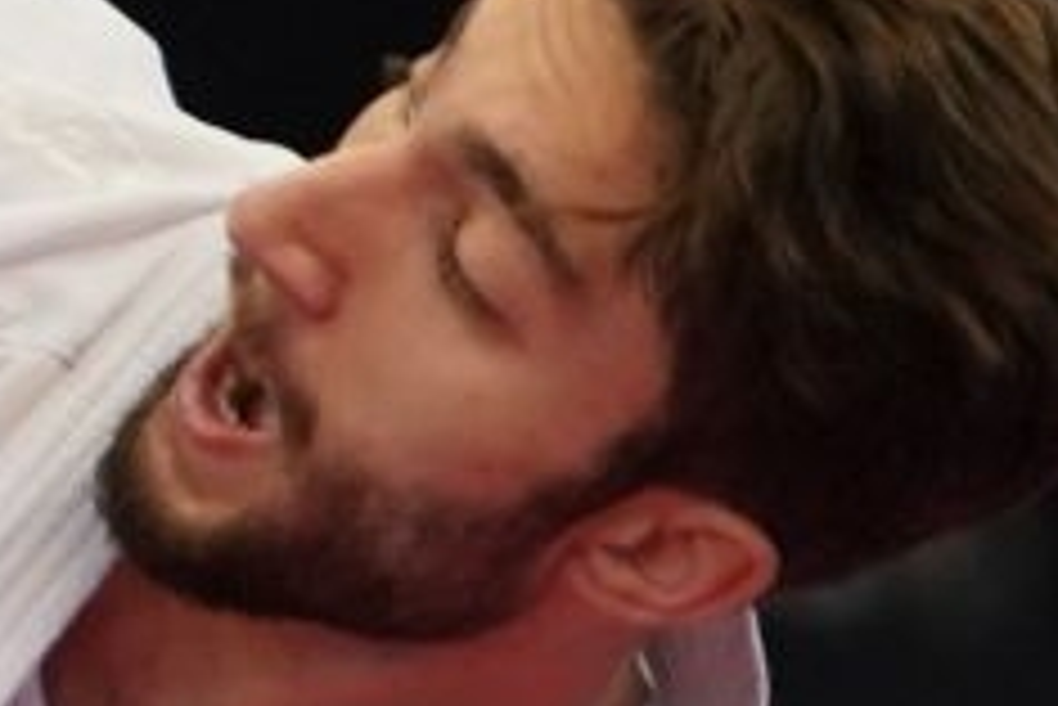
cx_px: -2184
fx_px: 26142
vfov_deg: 1.5
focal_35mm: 889
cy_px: 148
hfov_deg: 2.3
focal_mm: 116
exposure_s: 1/1000
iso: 2500
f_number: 2.8
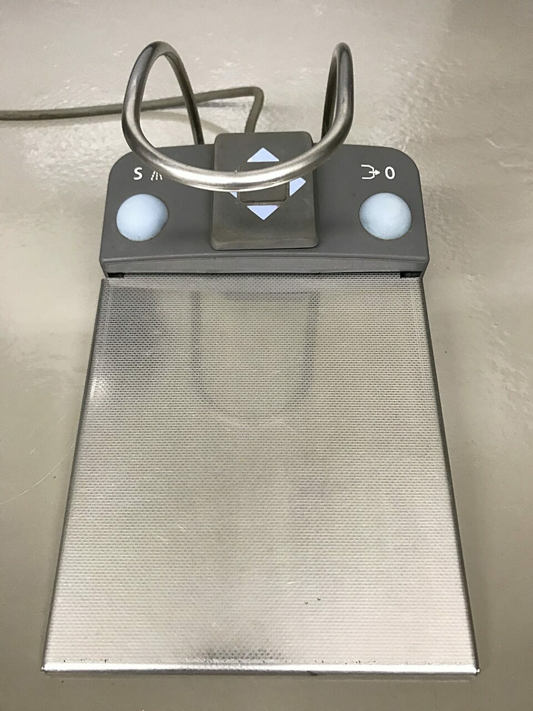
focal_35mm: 28
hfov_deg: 49.7
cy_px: 356
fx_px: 575
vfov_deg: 63.4
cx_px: 266
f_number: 1.8
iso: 50
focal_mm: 3.99
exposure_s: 1/17
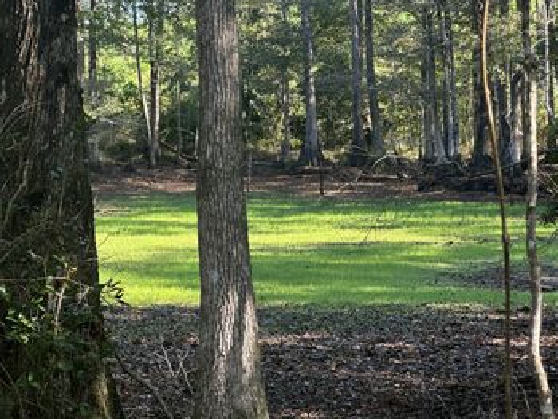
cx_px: 246
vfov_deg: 13.5
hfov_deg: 17.9
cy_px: 133
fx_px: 1774
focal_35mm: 110
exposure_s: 1/99
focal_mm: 9
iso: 50
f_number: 2.8
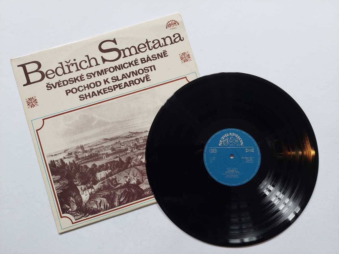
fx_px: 235
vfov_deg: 56.8
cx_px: 170
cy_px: 127
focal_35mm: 24
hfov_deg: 71.6
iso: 320
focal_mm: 5.23
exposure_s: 1/60
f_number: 1.8
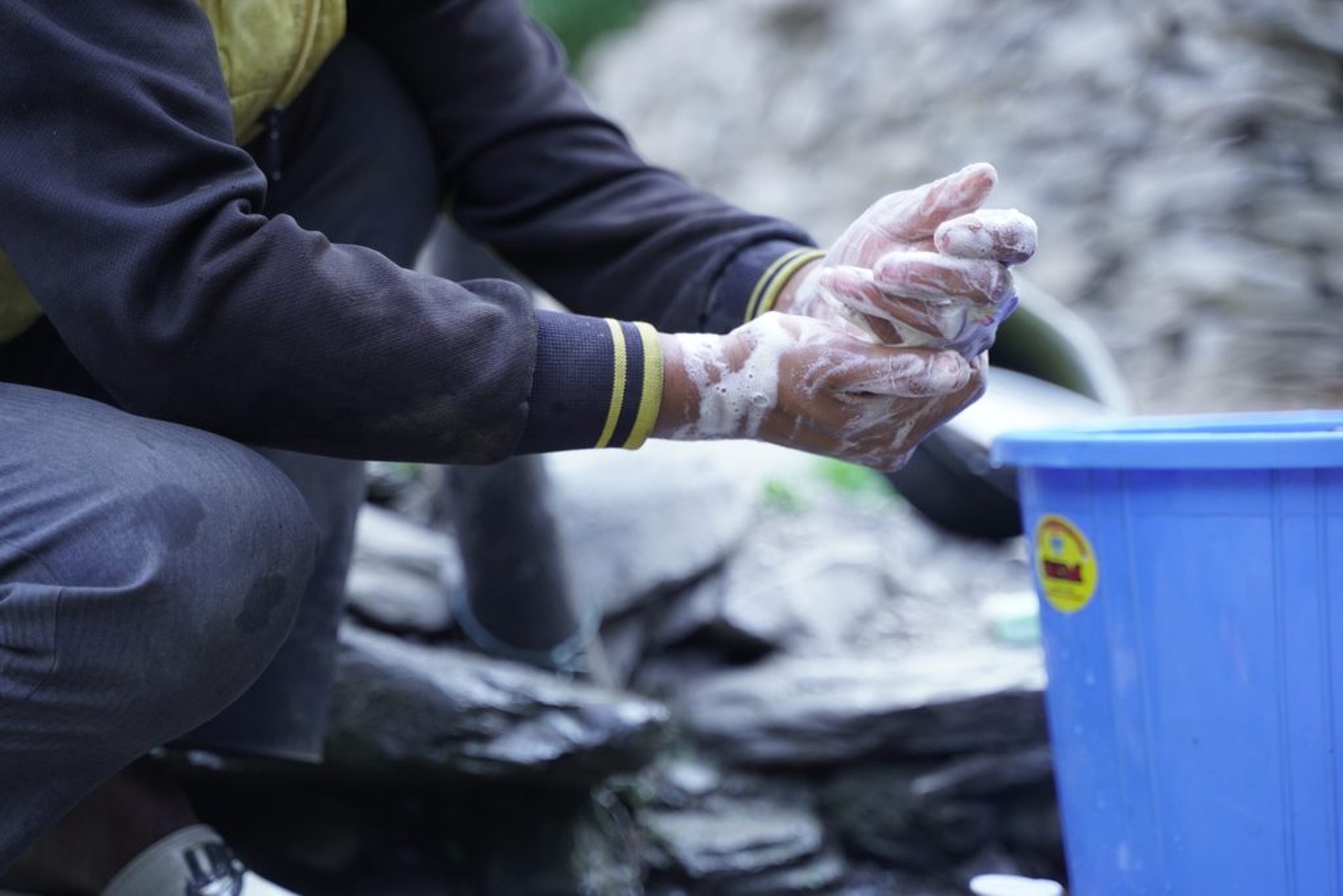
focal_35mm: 75
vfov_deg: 18.2
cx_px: 672
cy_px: 448
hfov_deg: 27.0
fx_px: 2798
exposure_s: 1/400
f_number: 2.8
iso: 800
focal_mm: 75
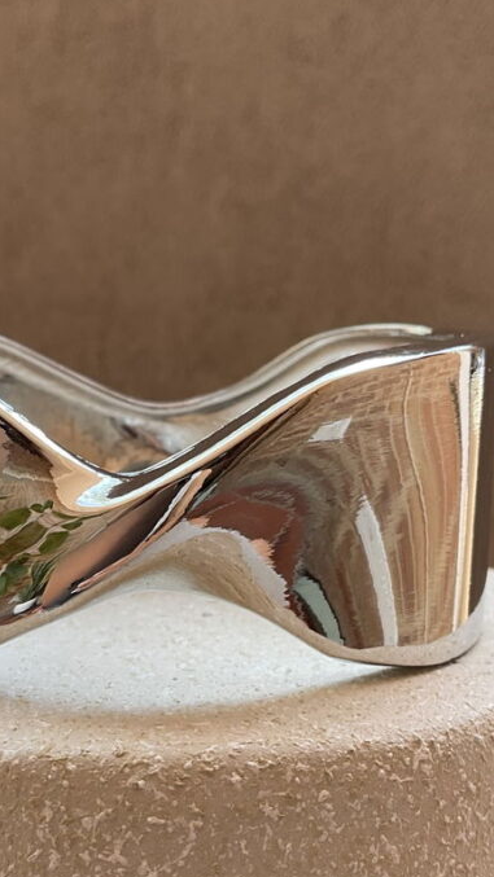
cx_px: 166
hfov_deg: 21.4
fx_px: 1304
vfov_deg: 36.7
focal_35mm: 56
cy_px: 605
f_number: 1.8
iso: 16
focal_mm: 3
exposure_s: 1/141
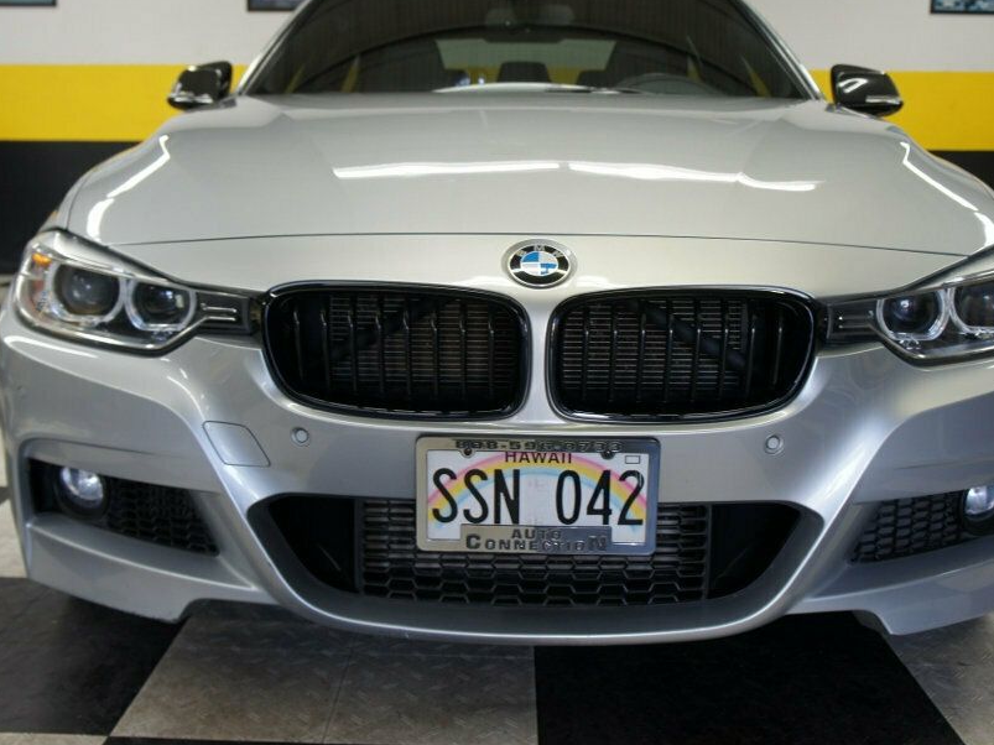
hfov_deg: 48.3
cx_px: 488
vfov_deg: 37.1
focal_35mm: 39
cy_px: 336
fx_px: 1109
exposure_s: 1/40
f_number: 4
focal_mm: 21
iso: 250
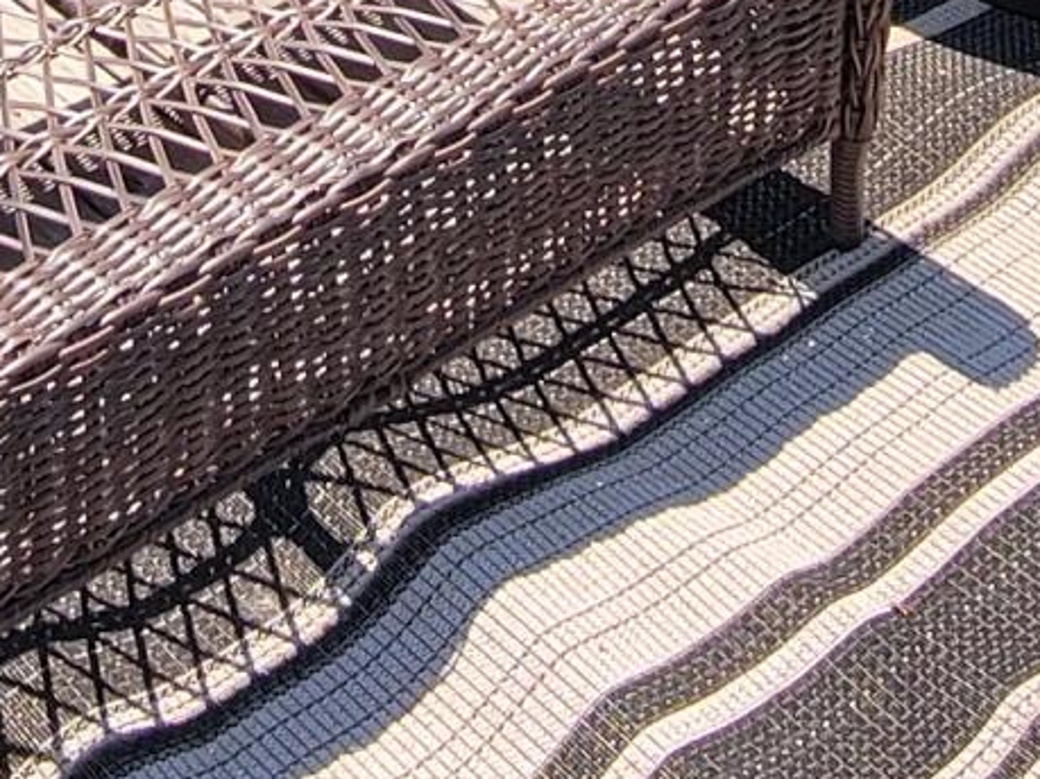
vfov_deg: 13.6
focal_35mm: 85
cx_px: 299
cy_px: -965
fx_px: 2553
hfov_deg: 22.9
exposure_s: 1/814
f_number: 2.2
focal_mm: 2.2
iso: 50
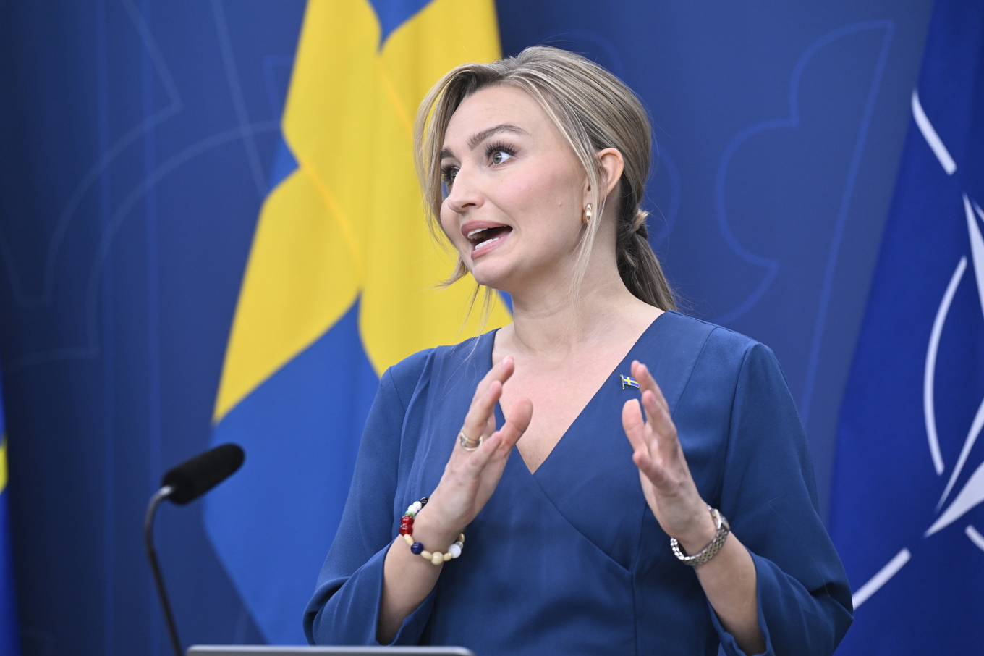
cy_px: 328
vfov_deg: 10.2
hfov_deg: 15.2
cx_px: 492
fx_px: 3689
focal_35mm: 135
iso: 2000
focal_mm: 135
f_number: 4
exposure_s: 1/320
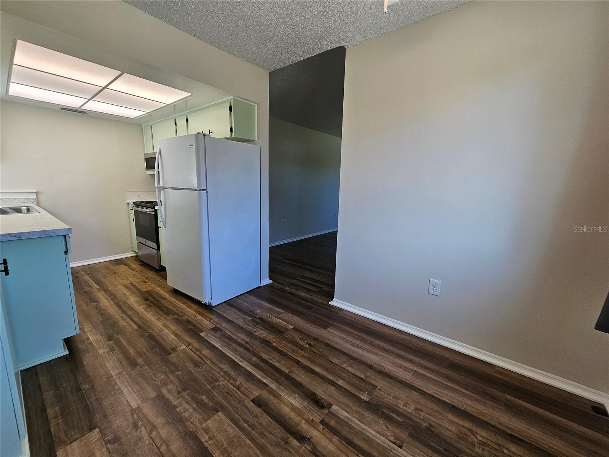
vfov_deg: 89.9
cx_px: 304
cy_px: 228
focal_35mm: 13
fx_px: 229
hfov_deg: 106.2
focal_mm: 2.2
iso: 80
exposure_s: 1/120
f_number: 2.2
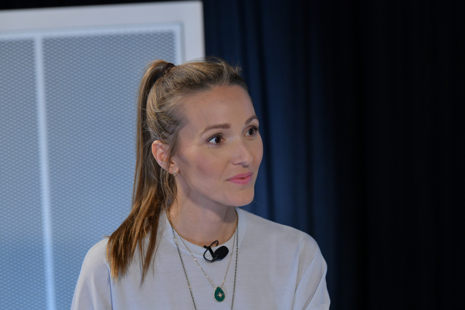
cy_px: 155
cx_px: 232
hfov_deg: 12.1
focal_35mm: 170
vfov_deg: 8.1
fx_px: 2195
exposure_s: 1/250
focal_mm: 170
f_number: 5
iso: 1600
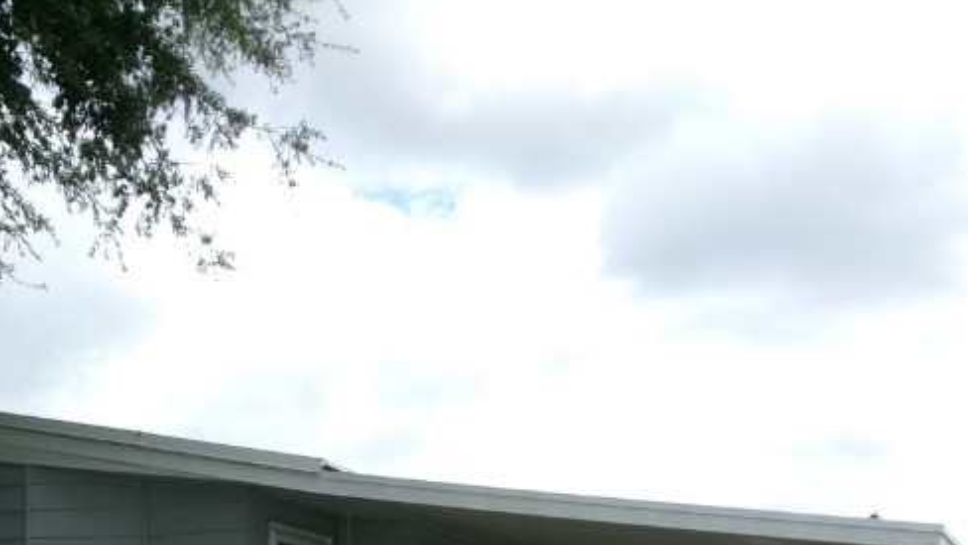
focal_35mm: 64
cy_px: 678
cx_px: 347
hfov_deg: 32.6
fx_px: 1643
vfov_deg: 17.8
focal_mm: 5.1
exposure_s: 1/90
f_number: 10.8
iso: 100
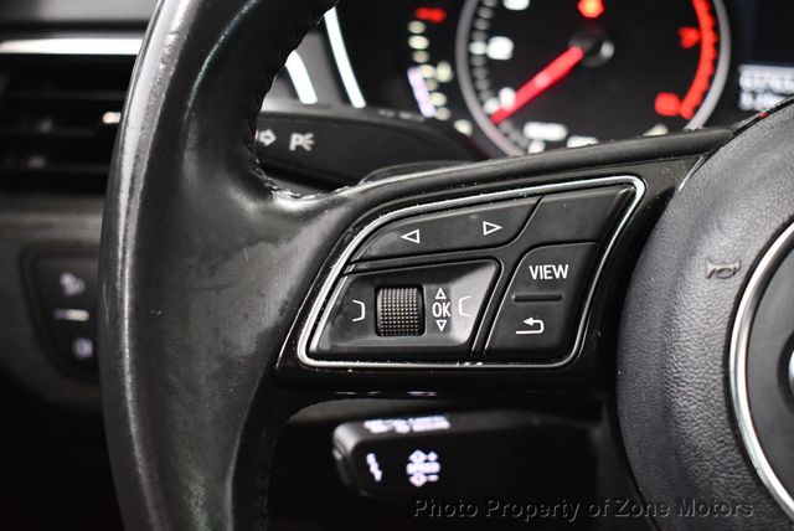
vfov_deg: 20.1
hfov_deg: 29.6
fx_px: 1501
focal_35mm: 68
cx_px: 397
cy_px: 266
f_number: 4.5
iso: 5000
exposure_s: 1/60
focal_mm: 34
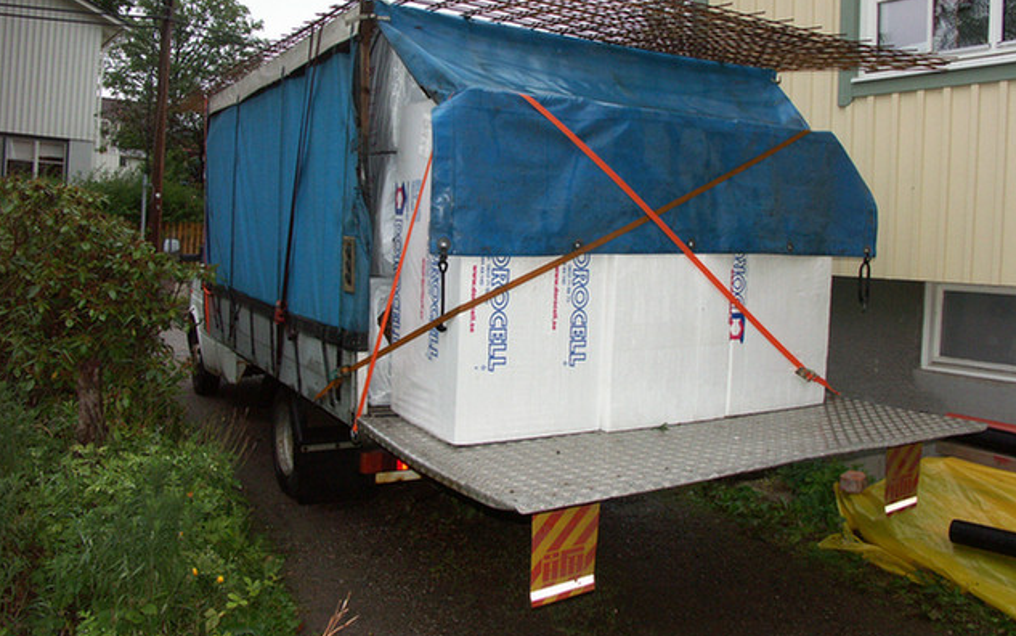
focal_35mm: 30
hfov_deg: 62.9
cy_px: 260
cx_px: 504
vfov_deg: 41.7
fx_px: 831
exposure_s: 1/800
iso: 200
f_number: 4
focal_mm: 7.21
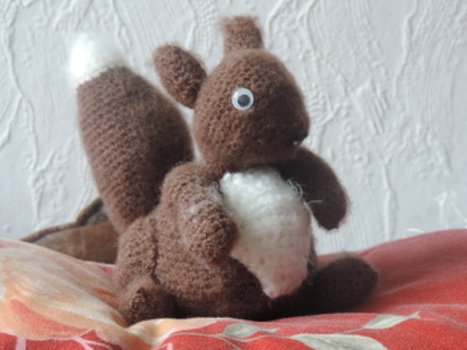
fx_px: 2092
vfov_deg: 9.6
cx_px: 234
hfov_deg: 12.7
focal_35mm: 155
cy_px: 175
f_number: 4.4
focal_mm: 27.6
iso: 640
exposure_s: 1/30
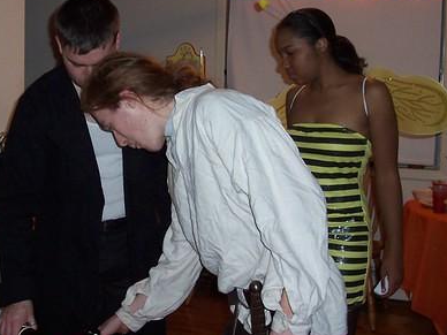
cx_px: 136
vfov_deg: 24.0
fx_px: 788
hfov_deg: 31.3
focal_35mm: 61
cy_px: 149
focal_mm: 5.6
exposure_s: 1/60
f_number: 2.8
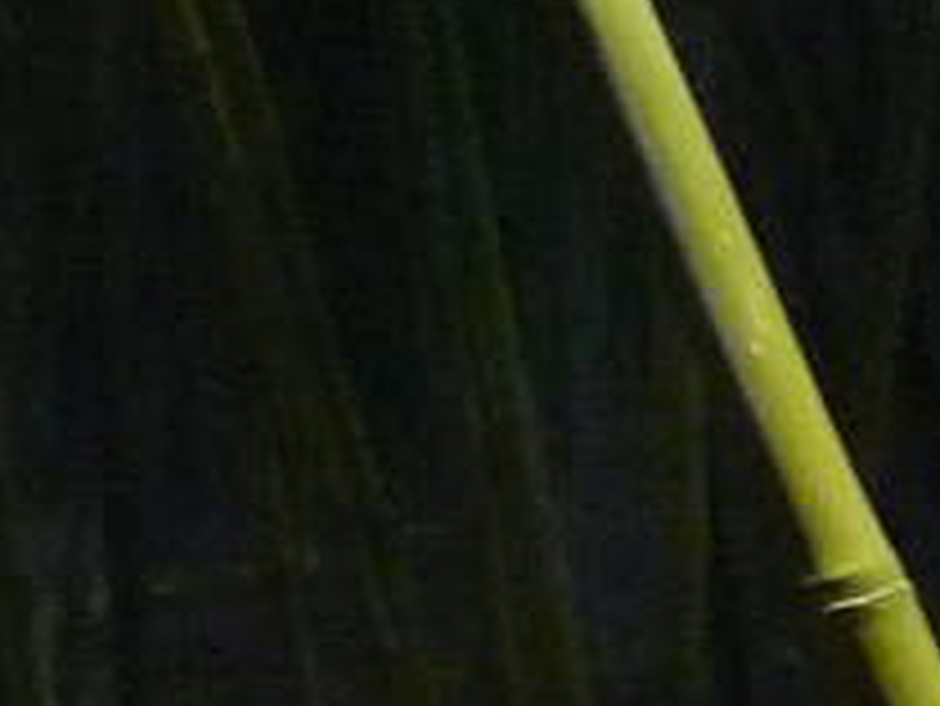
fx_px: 5815
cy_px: 1079
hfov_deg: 8.5
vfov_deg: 6.8
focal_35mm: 214
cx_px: -1300
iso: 400
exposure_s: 1/8
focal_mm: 4.7
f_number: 3.3
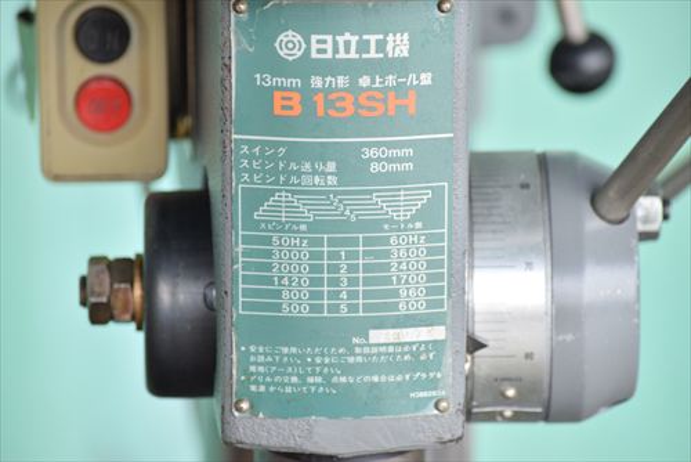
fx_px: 4897
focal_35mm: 255
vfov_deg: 5.4
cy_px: 231
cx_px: 346
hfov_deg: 8.1
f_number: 6.3
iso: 1250
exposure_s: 1/250
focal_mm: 170
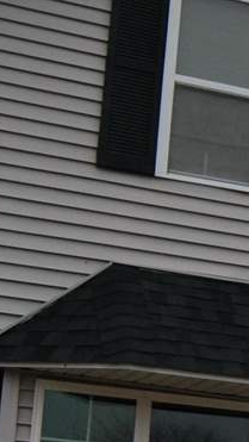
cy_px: 394
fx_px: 1334
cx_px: 668
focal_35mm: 114
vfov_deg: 18.5
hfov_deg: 9.2
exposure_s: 1/250
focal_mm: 21
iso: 800
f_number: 8
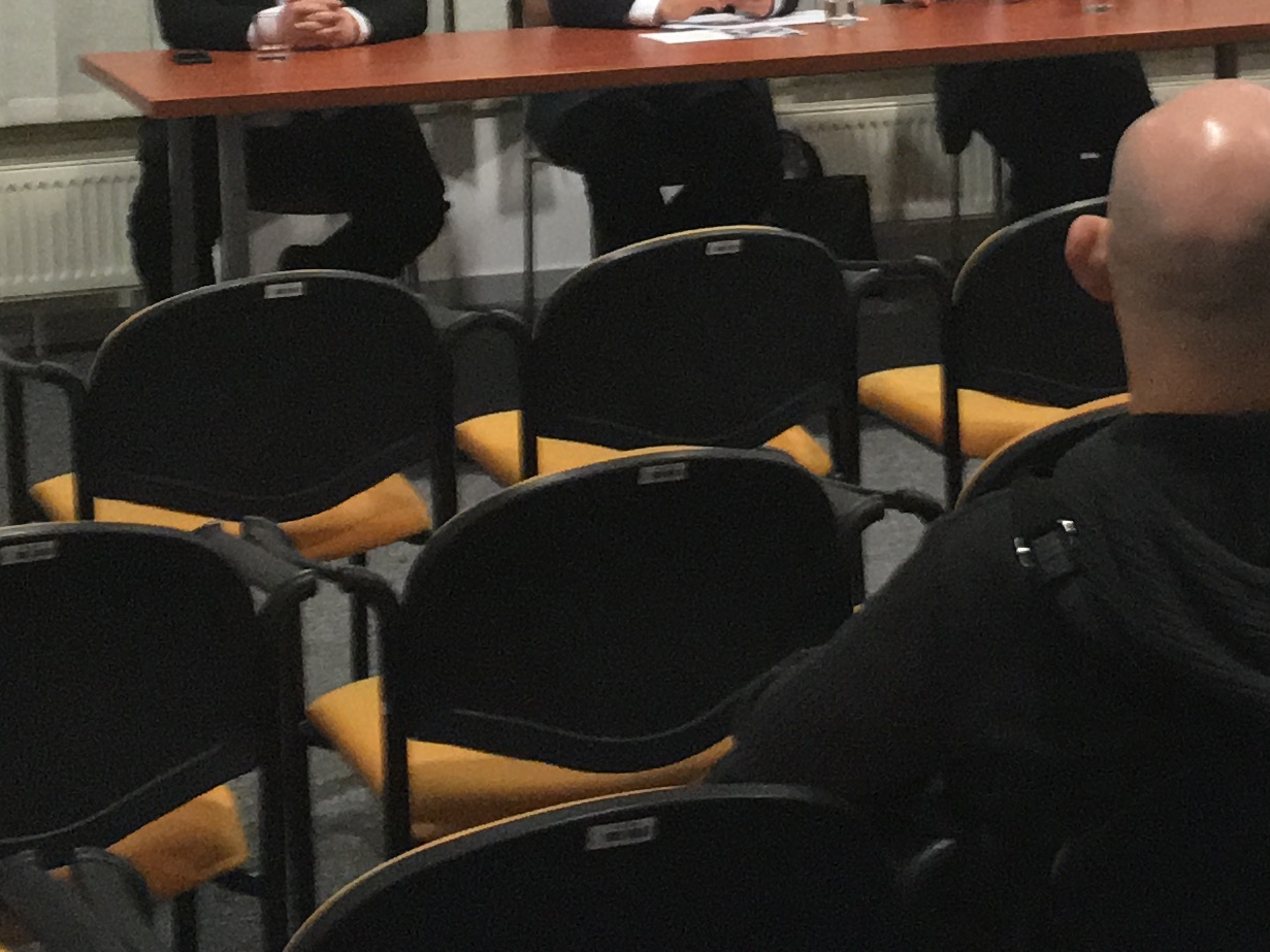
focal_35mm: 95
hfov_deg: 20.5
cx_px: 930
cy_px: -46
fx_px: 3485
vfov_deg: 15.2
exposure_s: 1/25
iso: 200
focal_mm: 4.15
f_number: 2.2
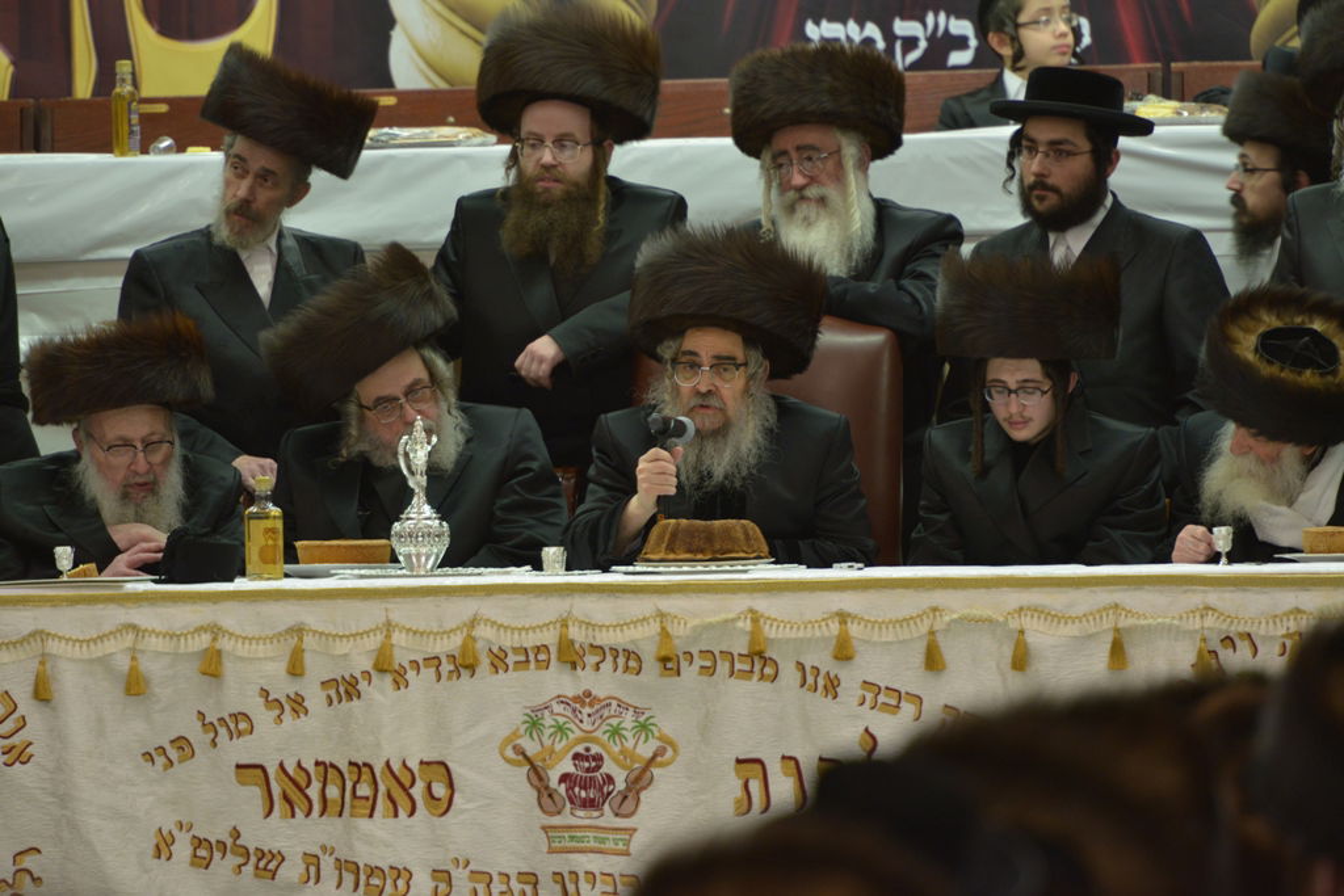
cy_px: 448
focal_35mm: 400
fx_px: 14934
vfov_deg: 3.4
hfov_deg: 5.2
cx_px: 672
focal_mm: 400
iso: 1600
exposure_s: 1/125
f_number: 5.6
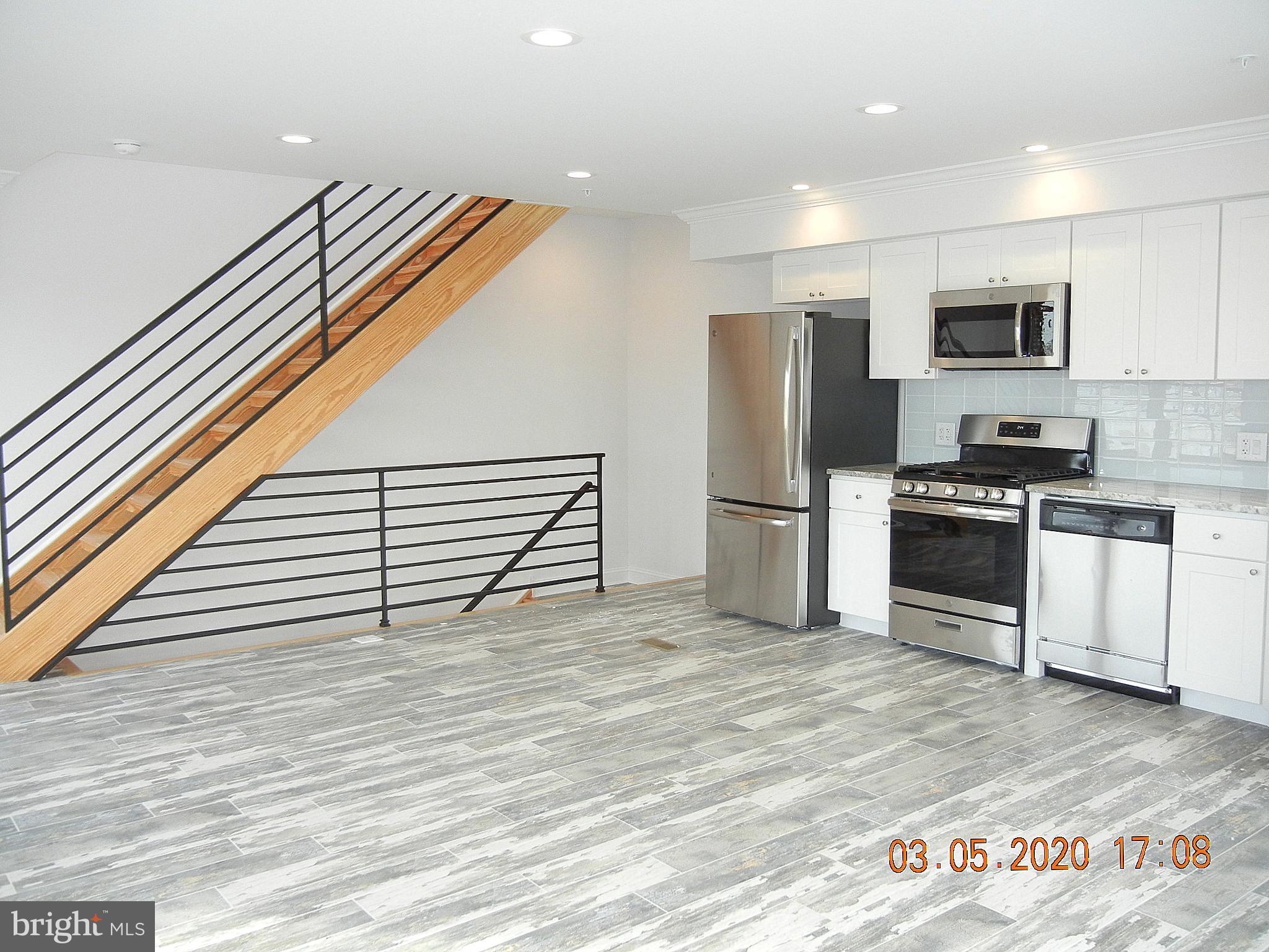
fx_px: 1100
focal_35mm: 30
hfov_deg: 60.0
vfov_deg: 46.8
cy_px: 476
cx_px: 634
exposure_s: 1/95.6
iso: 230
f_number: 3.5
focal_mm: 5.4
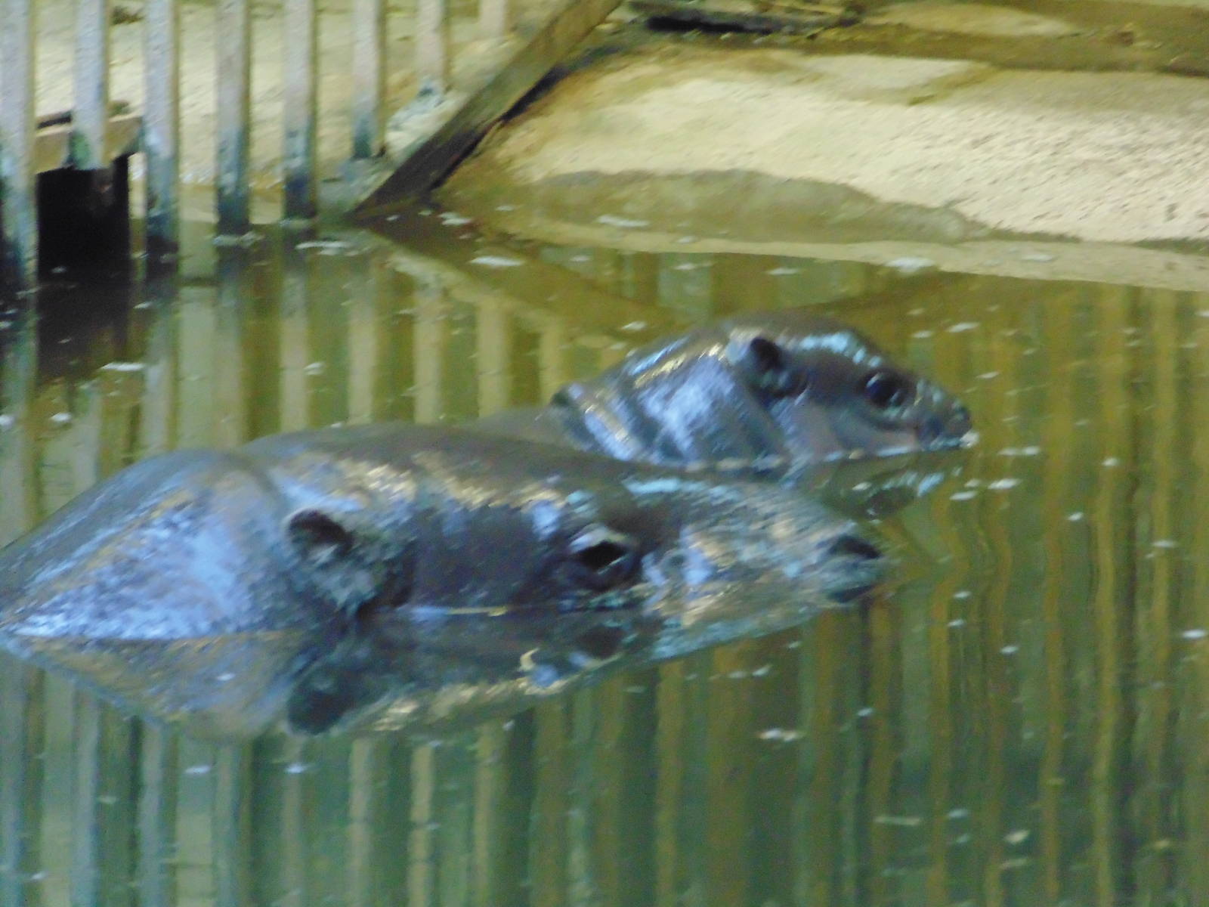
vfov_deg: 5.3
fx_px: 9779
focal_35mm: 280
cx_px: 604
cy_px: 454
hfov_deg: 7.1
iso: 800
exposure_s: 1/8
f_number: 5.8
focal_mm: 50.1
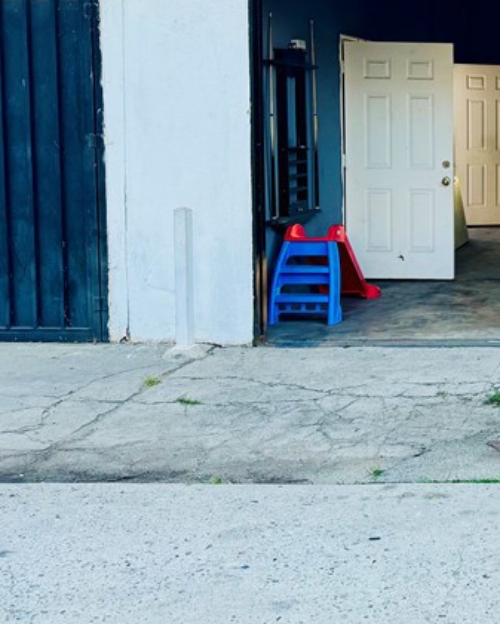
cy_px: 193
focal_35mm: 57
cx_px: 675
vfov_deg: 32.6
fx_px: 1054
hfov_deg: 23.2
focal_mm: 6.76
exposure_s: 1/425
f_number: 1.78
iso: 80
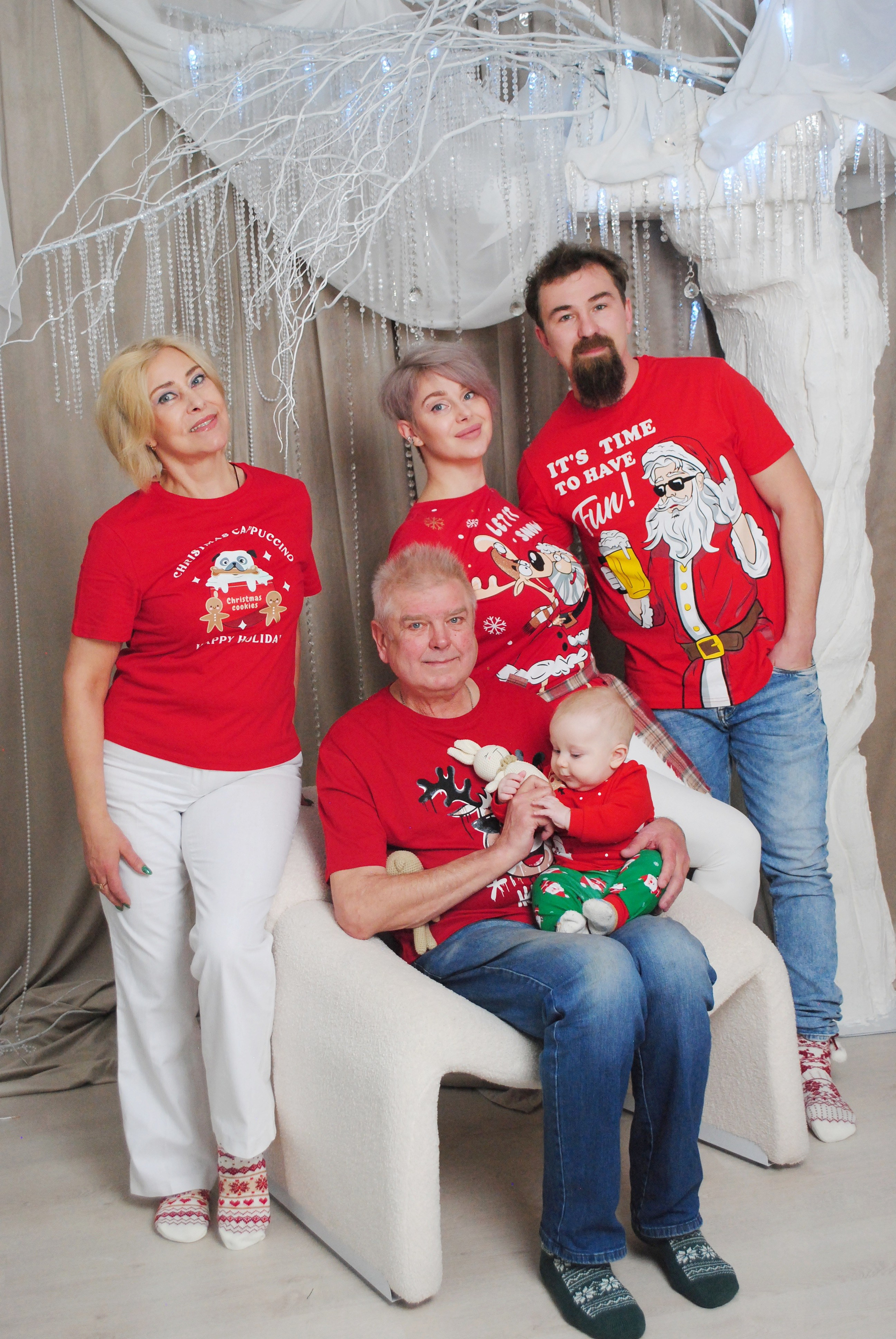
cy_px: 670
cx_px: 448
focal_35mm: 48
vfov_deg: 41.1
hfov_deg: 28.2
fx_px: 1787
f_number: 5
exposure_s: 1/100
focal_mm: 32
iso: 800
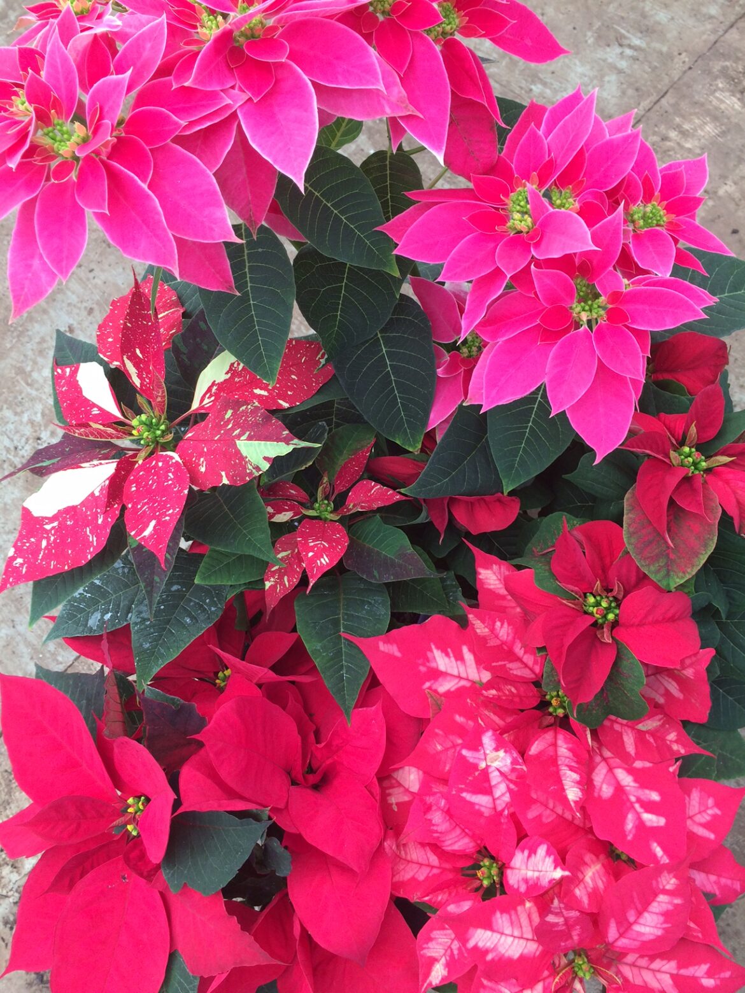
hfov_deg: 48.2
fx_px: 832
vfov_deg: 61.7
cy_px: 496
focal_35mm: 29
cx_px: 372
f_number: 2.2
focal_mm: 4.15
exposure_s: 1/50
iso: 50
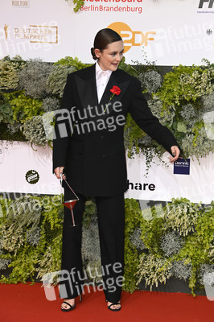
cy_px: 161
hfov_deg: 16.0
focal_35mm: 85
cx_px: 107
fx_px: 759
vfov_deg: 23.9
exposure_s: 1/200
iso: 400
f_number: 6.3
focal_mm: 85
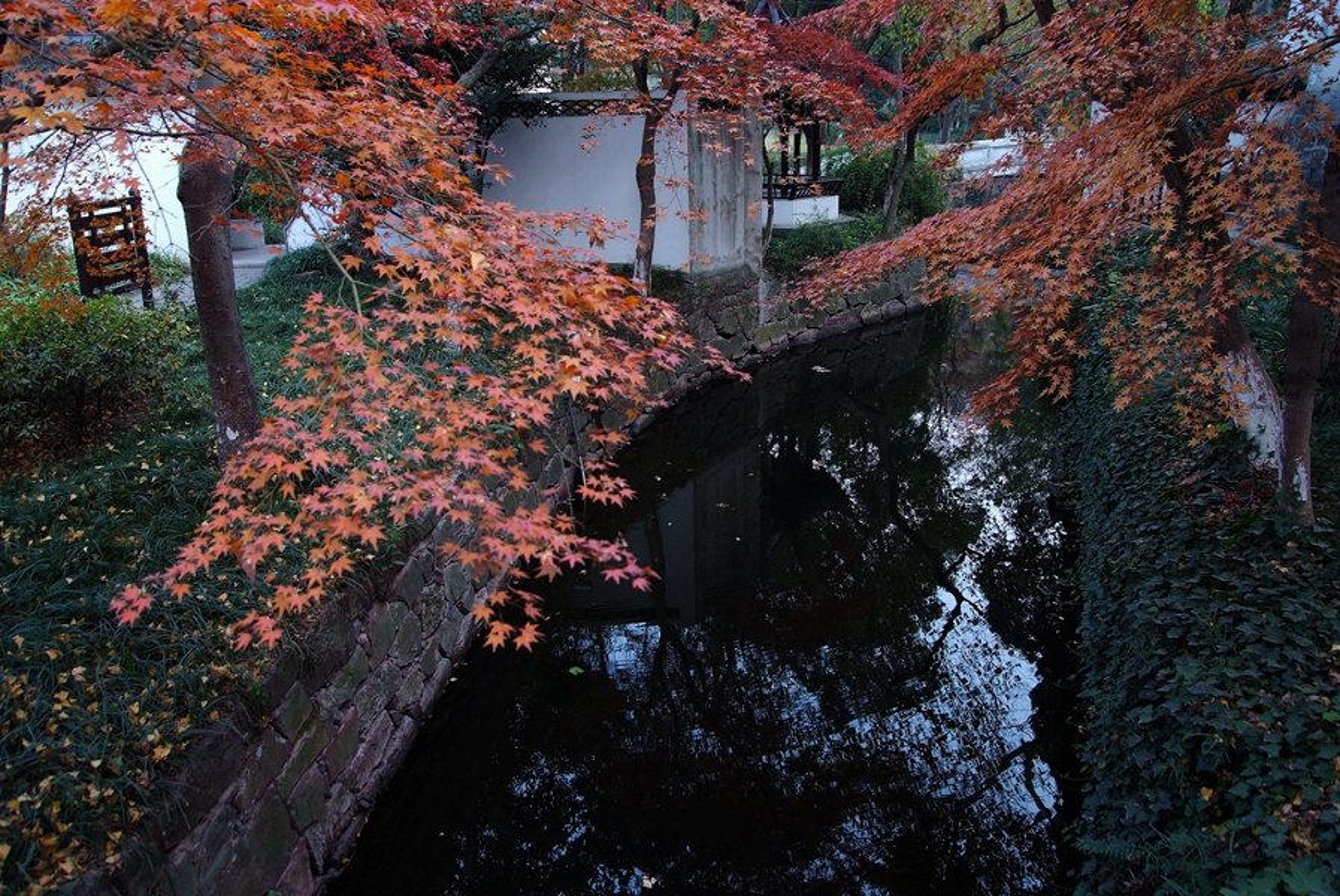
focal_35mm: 48
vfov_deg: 28.1
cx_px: 670
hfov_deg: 41.1
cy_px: 448
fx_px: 1788
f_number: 4.5
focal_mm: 32
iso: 200
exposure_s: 1/28
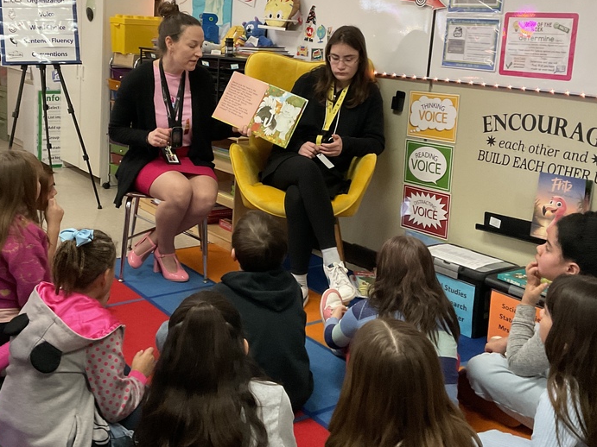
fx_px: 741
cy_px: 154
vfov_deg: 33.3
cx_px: 254
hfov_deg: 43.7
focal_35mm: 43
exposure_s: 1/60
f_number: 1.8
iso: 250
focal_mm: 3
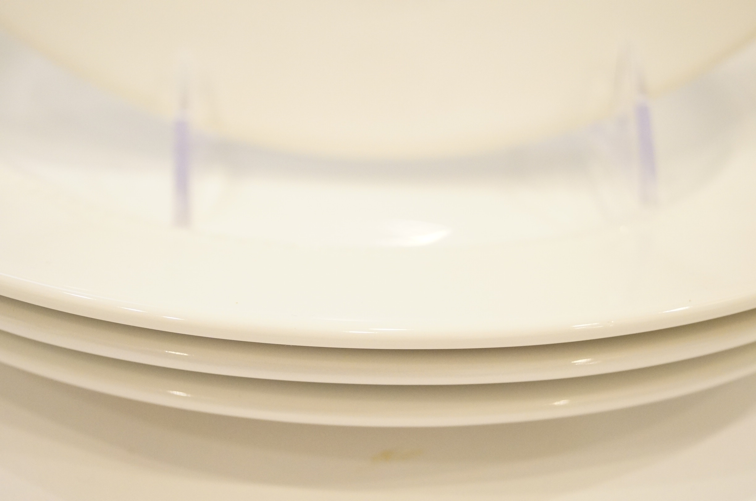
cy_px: 250
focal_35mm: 52
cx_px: 378
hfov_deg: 37.9
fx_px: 1101
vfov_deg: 25.7
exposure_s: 1/60
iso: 2500
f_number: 5
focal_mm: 35
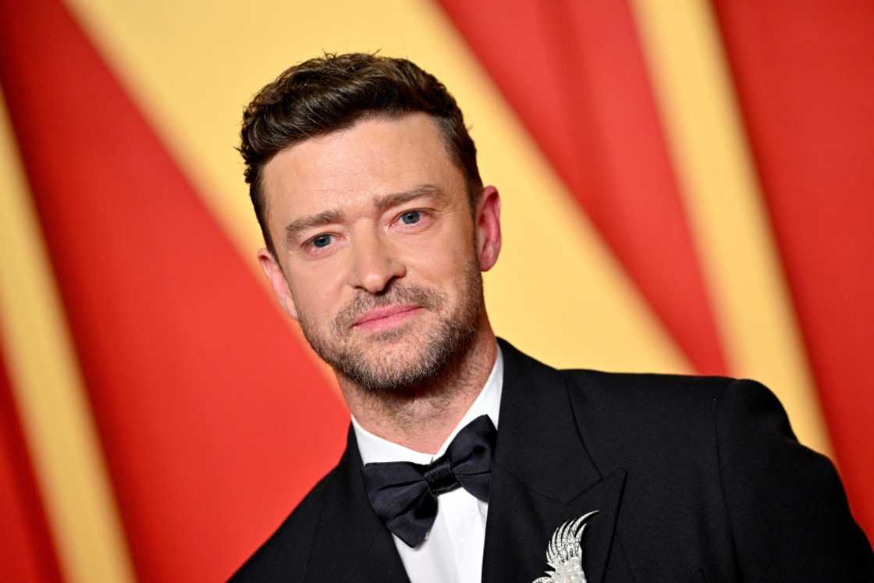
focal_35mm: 195
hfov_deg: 10.5
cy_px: 292
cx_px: 437
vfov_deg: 7.0
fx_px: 4734
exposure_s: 1/1600
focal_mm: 195
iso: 2500
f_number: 2.8
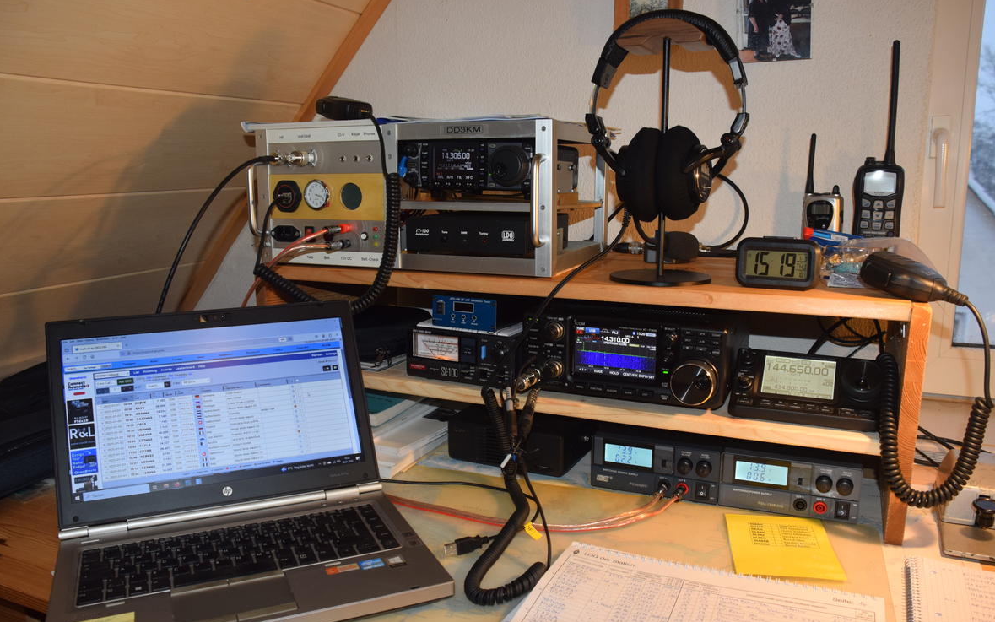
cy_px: 335
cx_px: 489
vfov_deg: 44.5
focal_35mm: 28
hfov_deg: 66.5
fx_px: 759
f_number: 5
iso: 800
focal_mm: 18
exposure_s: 1/100
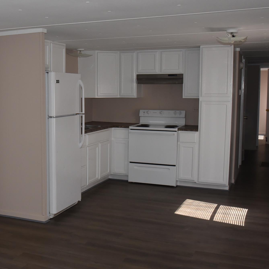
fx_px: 404
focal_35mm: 46
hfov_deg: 35.9
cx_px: 64
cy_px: 134
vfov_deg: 36.8
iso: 1600
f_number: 11
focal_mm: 24
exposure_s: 1/200
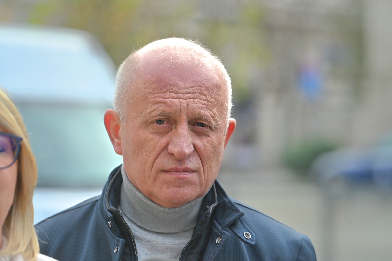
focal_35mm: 180
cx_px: 196
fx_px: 1960
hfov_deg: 11.4
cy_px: 130
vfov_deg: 7.6
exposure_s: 1/400
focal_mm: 180
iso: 100
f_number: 4.5
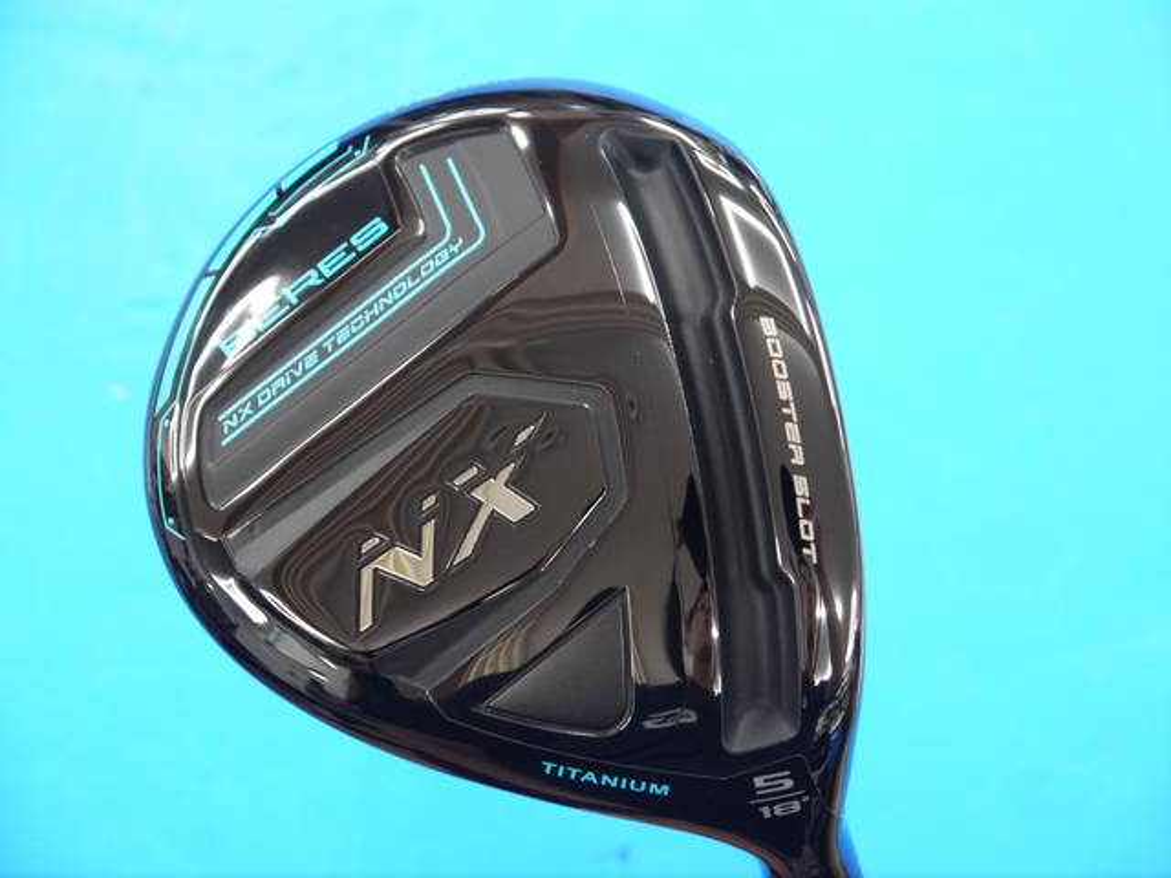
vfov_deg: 17.6
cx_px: 586
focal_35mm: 84
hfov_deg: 23.3
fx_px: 2842
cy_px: 439
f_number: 5.6
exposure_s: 1/50
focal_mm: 42
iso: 800
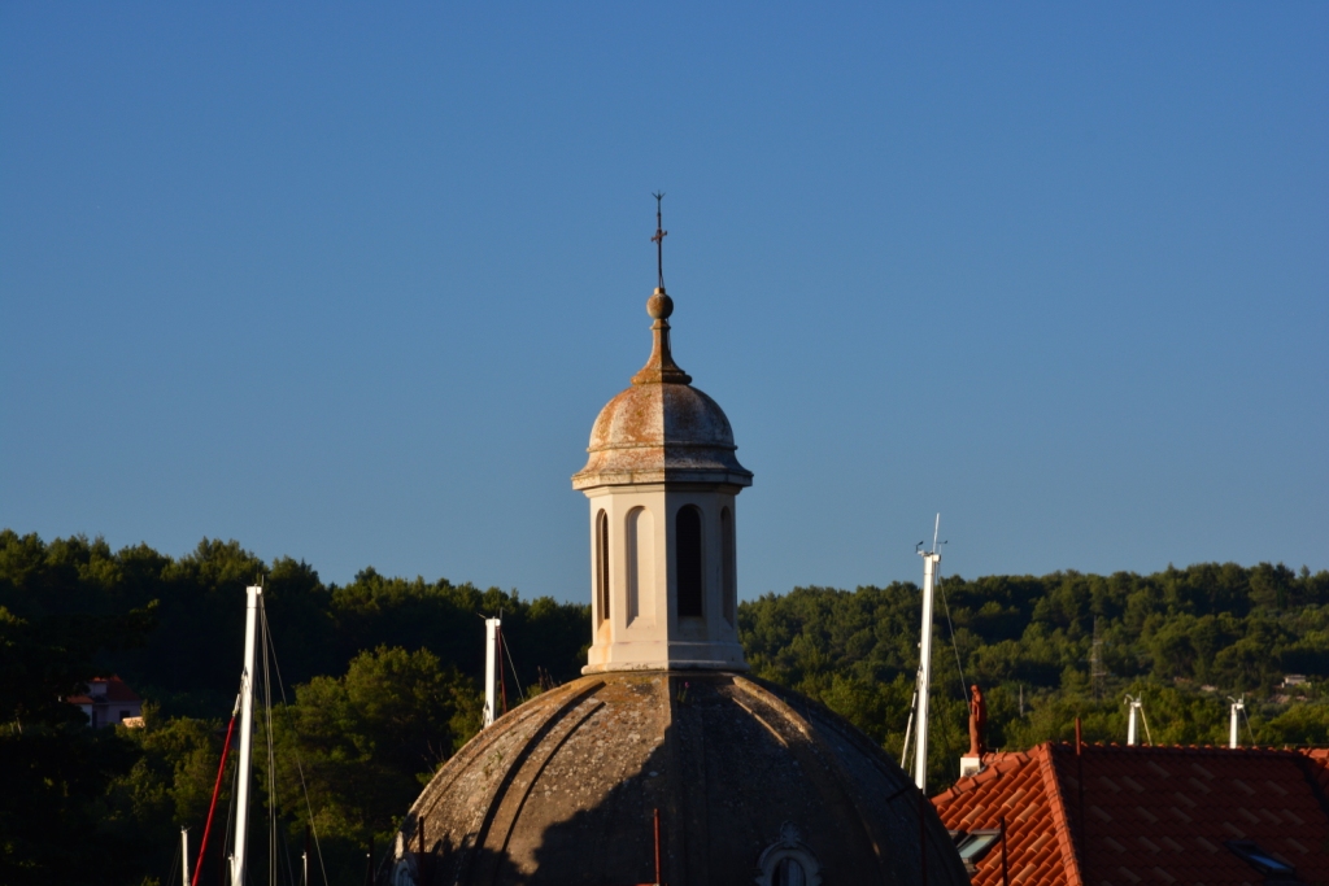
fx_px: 5815
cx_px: 664
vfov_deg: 8.7
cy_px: 443
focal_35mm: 158
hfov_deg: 13.0
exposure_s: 1/100
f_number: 11
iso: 200
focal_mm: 105
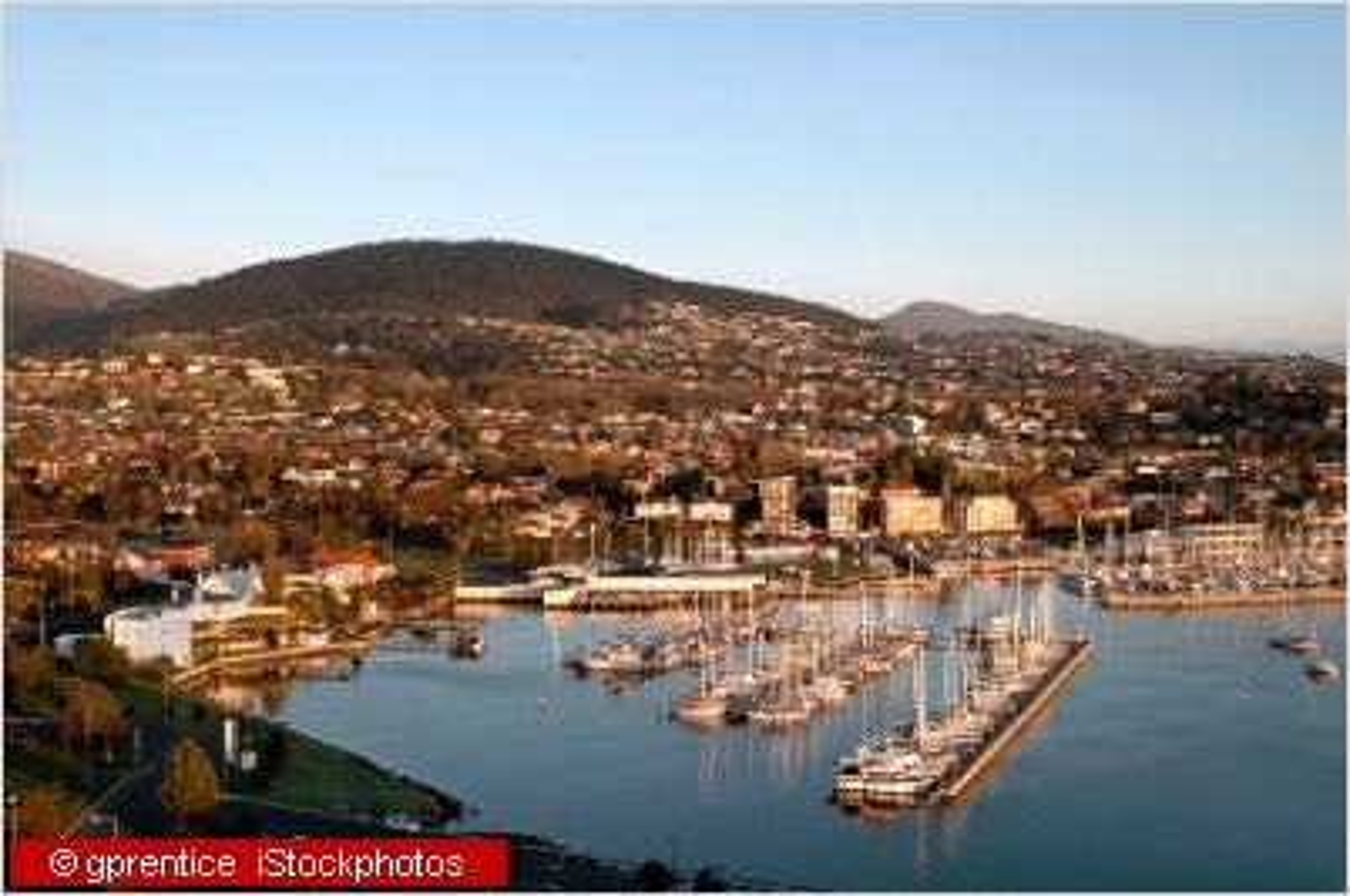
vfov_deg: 26.4
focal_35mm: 51
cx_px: 675
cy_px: 448
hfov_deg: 38.9
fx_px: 1910
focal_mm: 34
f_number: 16
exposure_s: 1/25
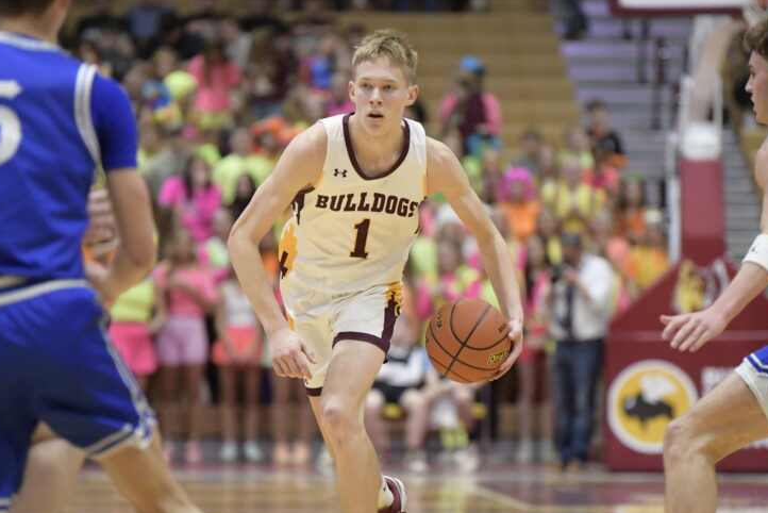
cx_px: 443
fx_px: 4994
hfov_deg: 8.8
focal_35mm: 234
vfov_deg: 5.9
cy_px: 276
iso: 5600
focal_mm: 165
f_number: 2.8
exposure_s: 1/800
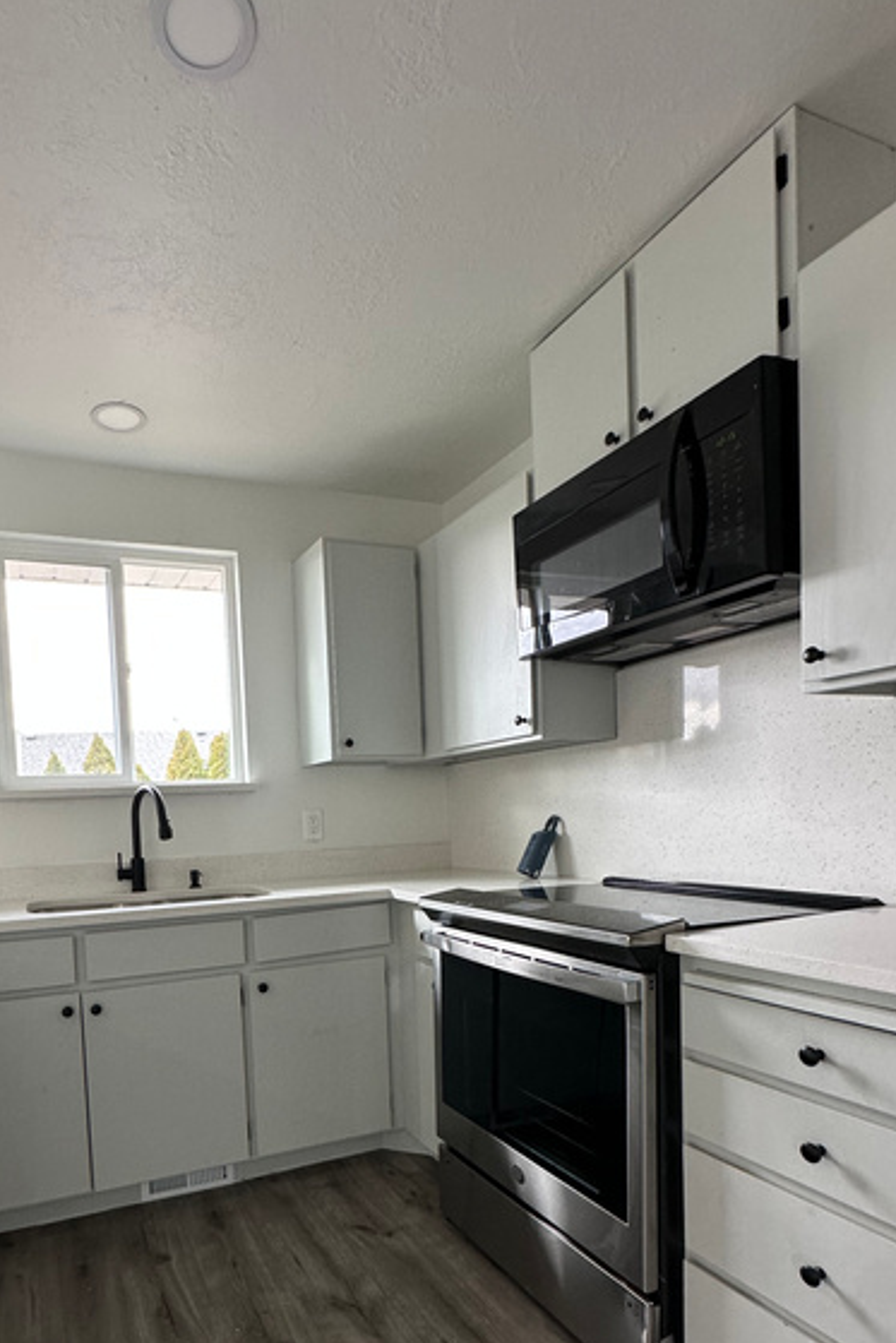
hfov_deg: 60.7
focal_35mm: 20
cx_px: 307
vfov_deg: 82.1
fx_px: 746
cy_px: 855
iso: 160
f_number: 2.2
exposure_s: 1/120
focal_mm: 2.22
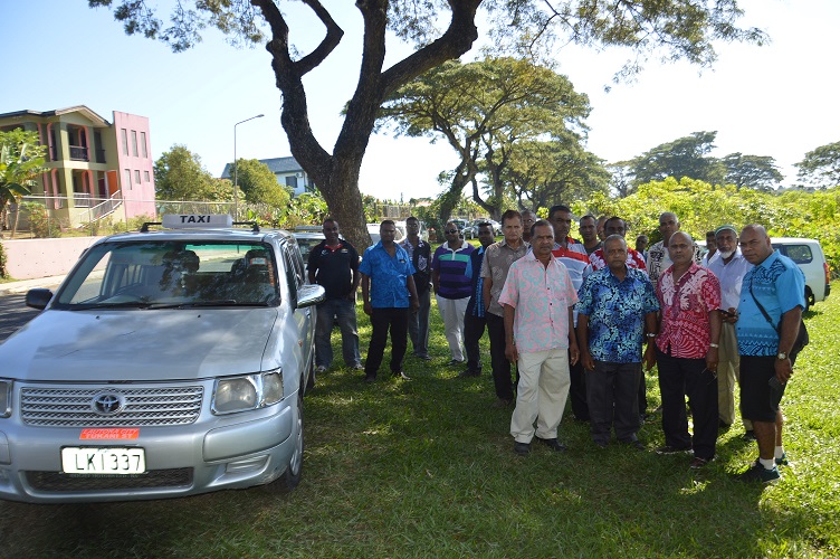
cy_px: 280
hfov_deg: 67.4
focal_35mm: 27
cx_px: 420
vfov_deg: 47.8
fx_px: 629
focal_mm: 18
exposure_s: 1/200
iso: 100
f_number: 5
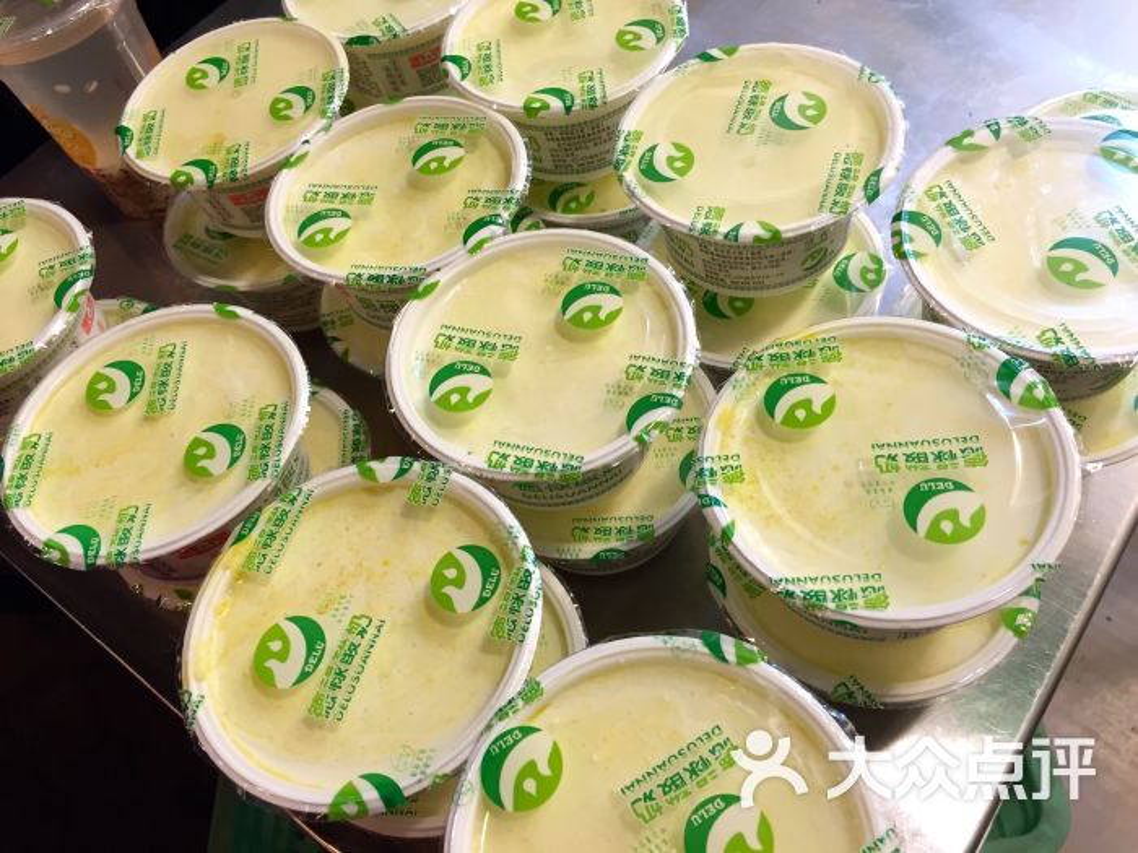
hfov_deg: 61.7
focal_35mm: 29
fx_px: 953
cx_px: 569
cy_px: 426
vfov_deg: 48.2
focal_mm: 4.15
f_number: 2.2
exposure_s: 1/30
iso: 64
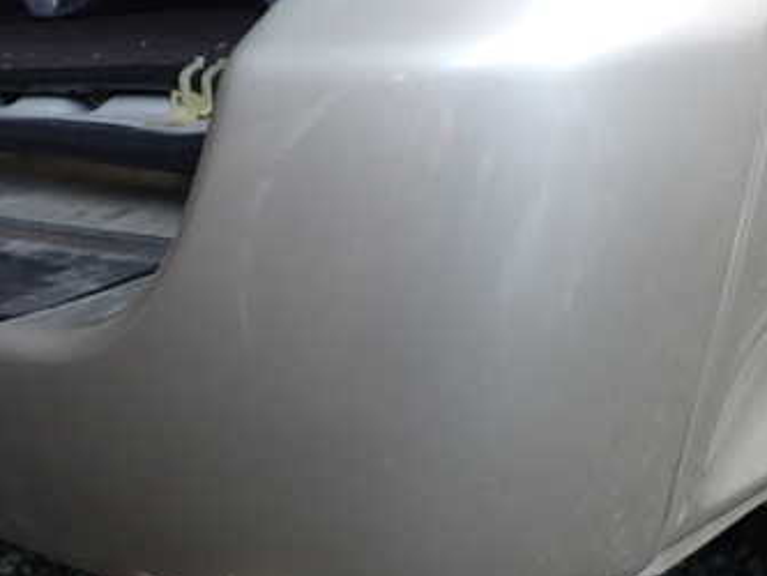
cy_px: 258
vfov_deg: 27.0
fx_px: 1197
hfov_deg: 35.5
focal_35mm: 54
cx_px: 394
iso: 200
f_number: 2.3
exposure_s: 1/30
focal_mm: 5.4
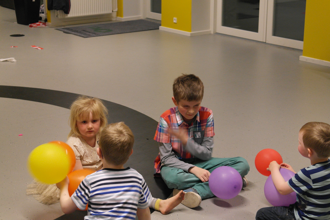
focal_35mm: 77
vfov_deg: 17.7
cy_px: 110
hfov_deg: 26.3
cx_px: 165
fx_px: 706
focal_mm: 50
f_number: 5.6
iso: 1600
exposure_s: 1/30
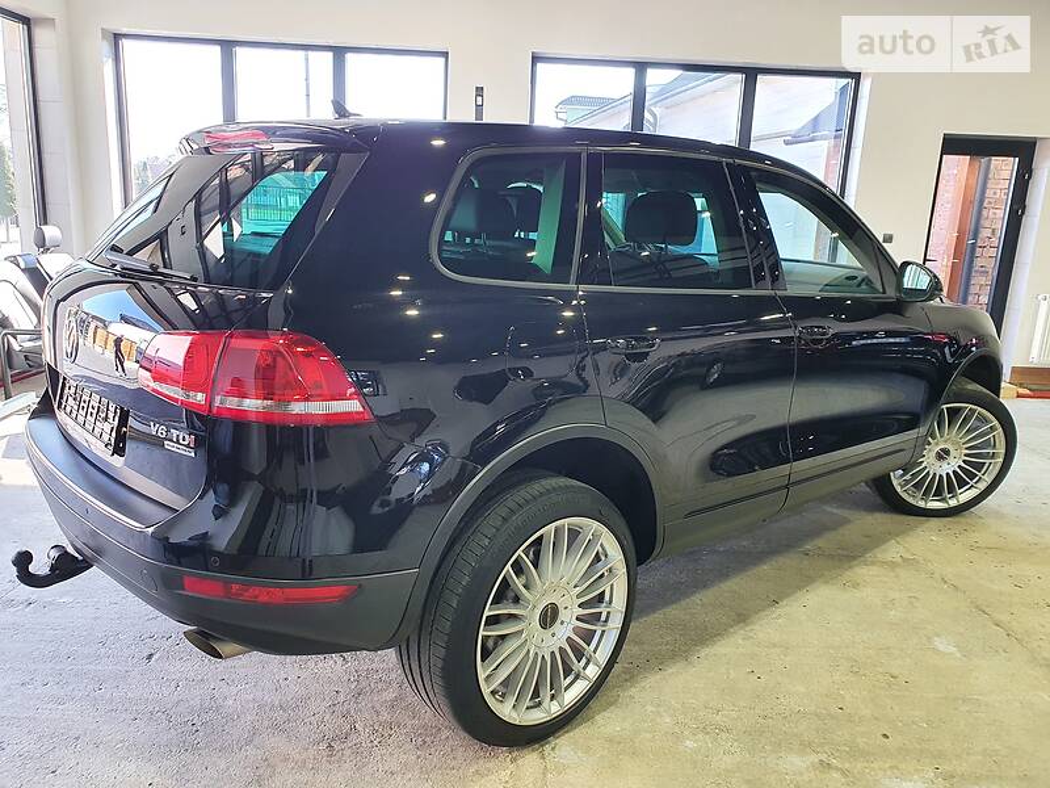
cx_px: 525
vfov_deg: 53.1
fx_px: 789
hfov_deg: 67.3
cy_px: 394
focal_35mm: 26
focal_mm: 4.3
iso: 100
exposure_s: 1/100
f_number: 2.4
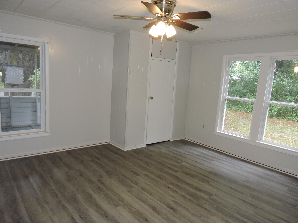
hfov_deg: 71.6
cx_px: 149
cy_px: 112
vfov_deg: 56.8
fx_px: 207
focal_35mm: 24
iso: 200
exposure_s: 1/30
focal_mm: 4.3
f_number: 3.3
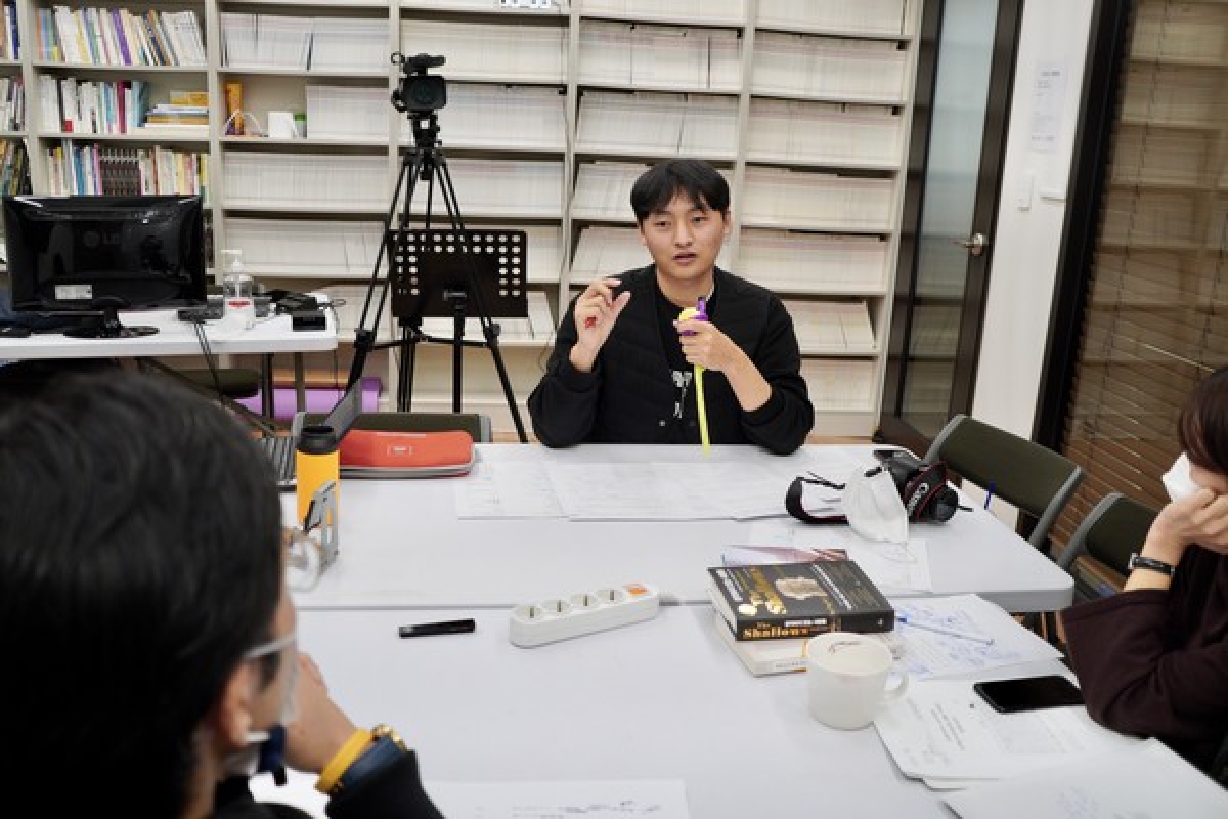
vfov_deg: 43.6
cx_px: 614
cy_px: 410
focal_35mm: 30
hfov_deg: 61.9
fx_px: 1023
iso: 250
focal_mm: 20
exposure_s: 1/160
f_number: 2.8
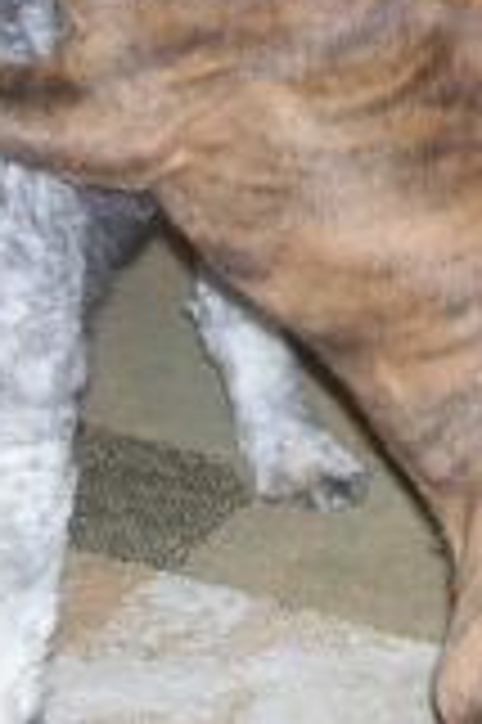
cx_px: 23
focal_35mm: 140
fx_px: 2818
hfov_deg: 9.7
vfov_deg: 14.2
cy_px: -128
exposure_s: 1/60
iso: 125
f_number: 3
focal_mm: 7
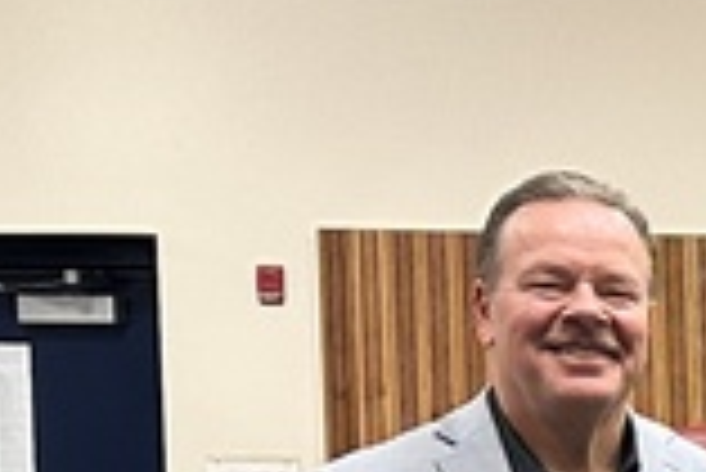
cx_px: 1974
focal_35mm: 163
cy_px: 836
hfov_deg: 10.1
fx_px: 3199
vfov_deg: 8.2
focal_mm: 6.86
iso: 250
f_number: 1.78
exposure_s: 1/60
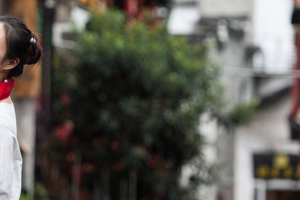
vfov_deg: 4.3
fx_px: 2640
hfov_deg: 6.5
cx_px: 35
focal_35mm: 317
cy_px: 15
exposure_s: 1/2500
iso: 640
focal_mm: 125
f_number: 2.8
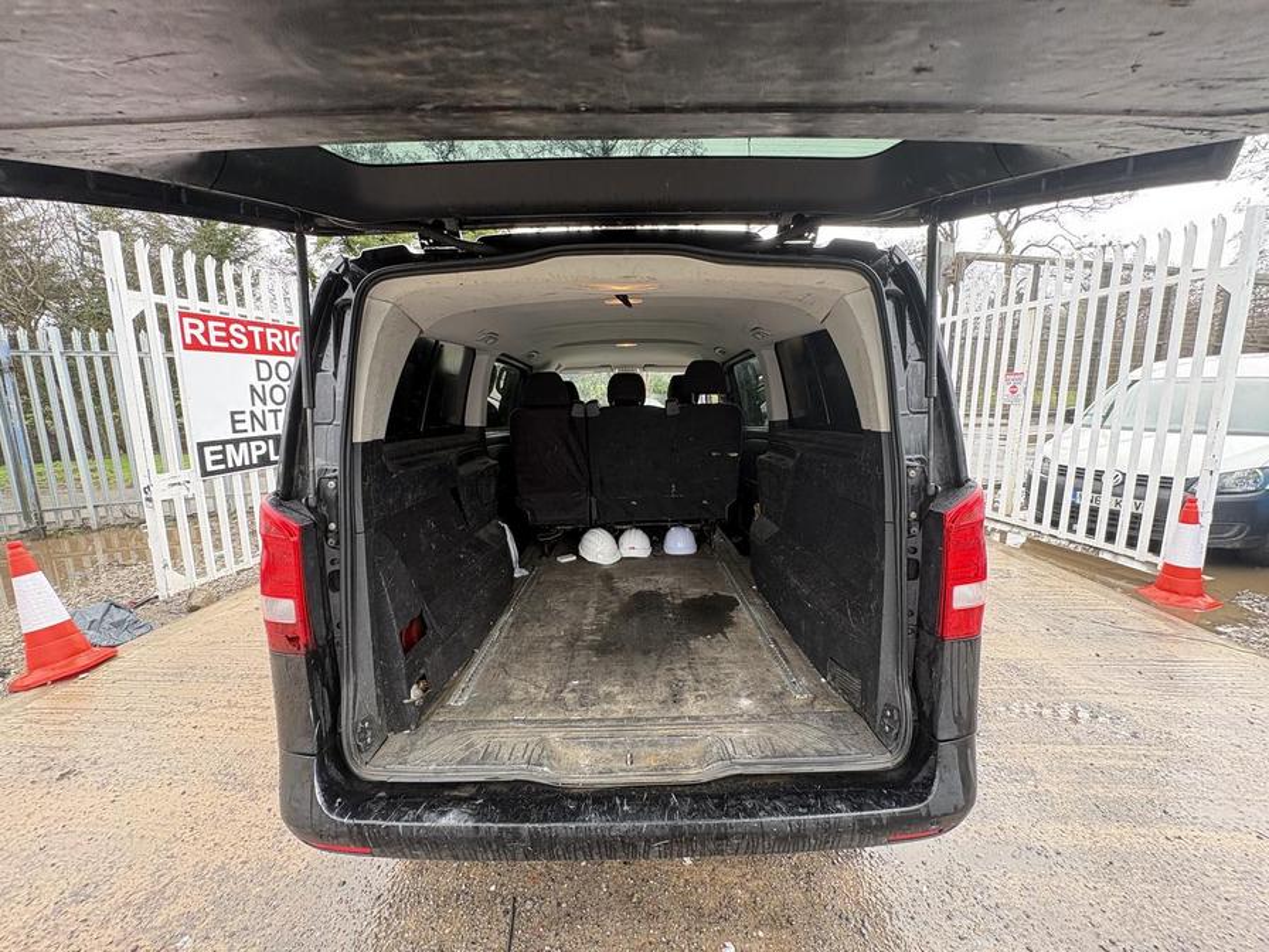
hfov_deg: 102.1
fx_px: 513
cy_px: 476
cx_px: 634
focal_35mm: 14
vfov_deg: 85.7
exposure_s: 1/103
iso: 125
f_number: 2.2
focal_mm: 2.22
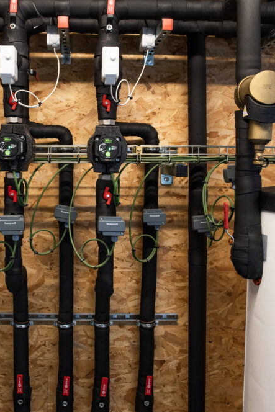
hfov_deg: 35.6
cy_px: 153
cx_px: 90
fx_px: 424
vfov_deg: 51.3
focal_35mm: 37
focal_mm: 24
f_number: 5.6
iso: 800
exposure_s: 1/40
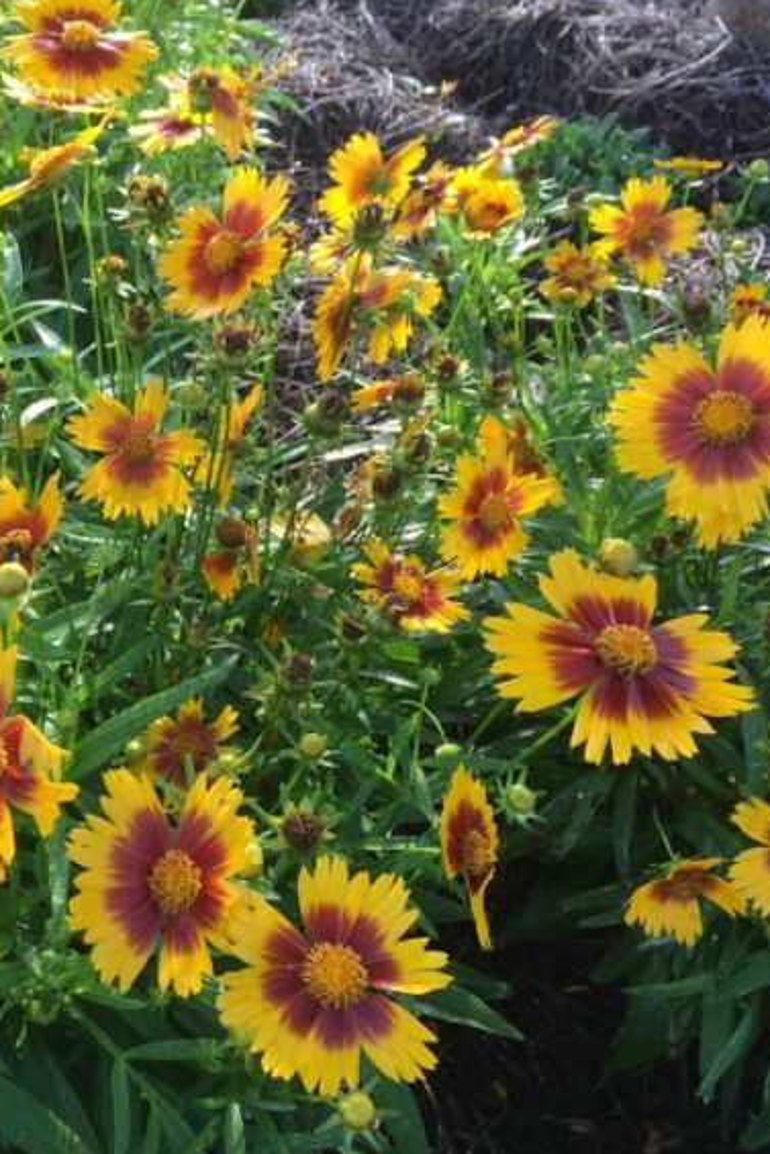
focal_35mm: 41
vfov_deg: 47.4
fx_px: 1315
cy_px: 570
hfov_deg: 30.9
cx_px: 49
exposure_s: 1/120
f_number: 2.2
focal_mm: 4.15
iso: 25
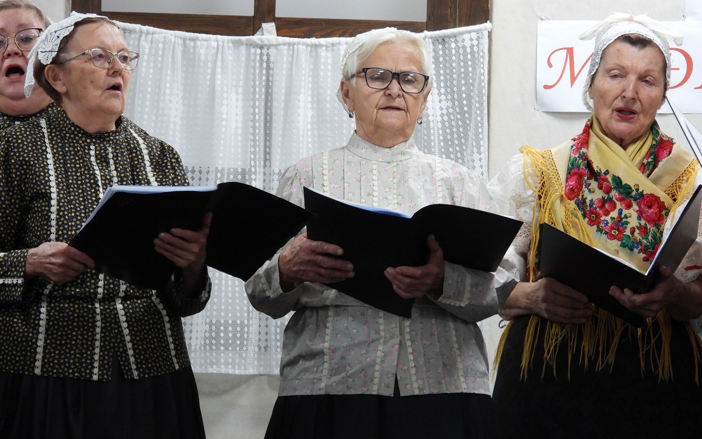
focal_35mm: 340
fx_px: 6504
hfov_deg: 6.2
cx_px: 351
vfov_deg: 3.9
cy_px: 221
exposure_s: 1/30
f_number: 4.5
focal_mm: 57.5
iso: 450
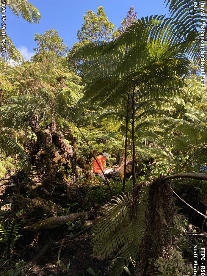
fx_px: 207
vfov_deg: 67.3
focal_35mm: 26
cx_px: 104
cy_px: 138
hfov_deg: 53.1
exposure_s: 1/669
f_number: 1.8
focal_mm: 4.25
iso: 32
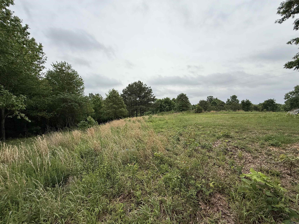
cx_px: 150
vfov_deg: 85.7
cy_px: 112
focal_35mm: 14
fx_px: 121
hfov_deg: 102.1
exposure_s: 1/1698
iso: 50
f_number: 2.2
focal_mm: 2.22
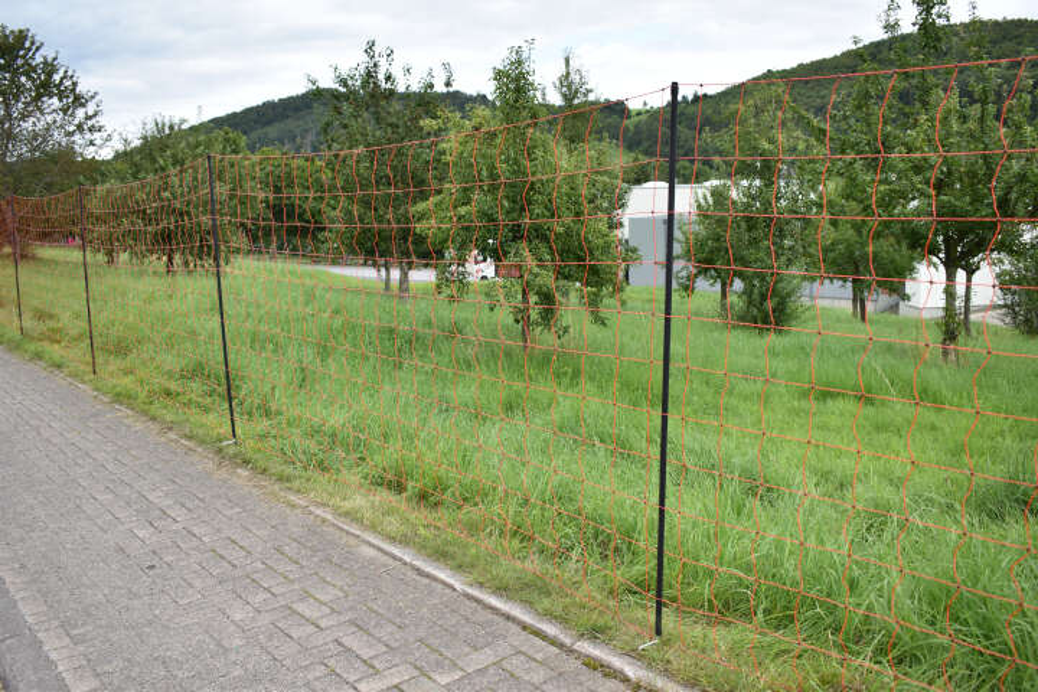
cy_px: 346
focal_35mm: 33
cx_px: 519
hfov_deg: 57.2
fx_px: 951
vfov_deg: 40.0
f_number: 5
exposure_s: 1/250
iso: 100
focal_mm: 22
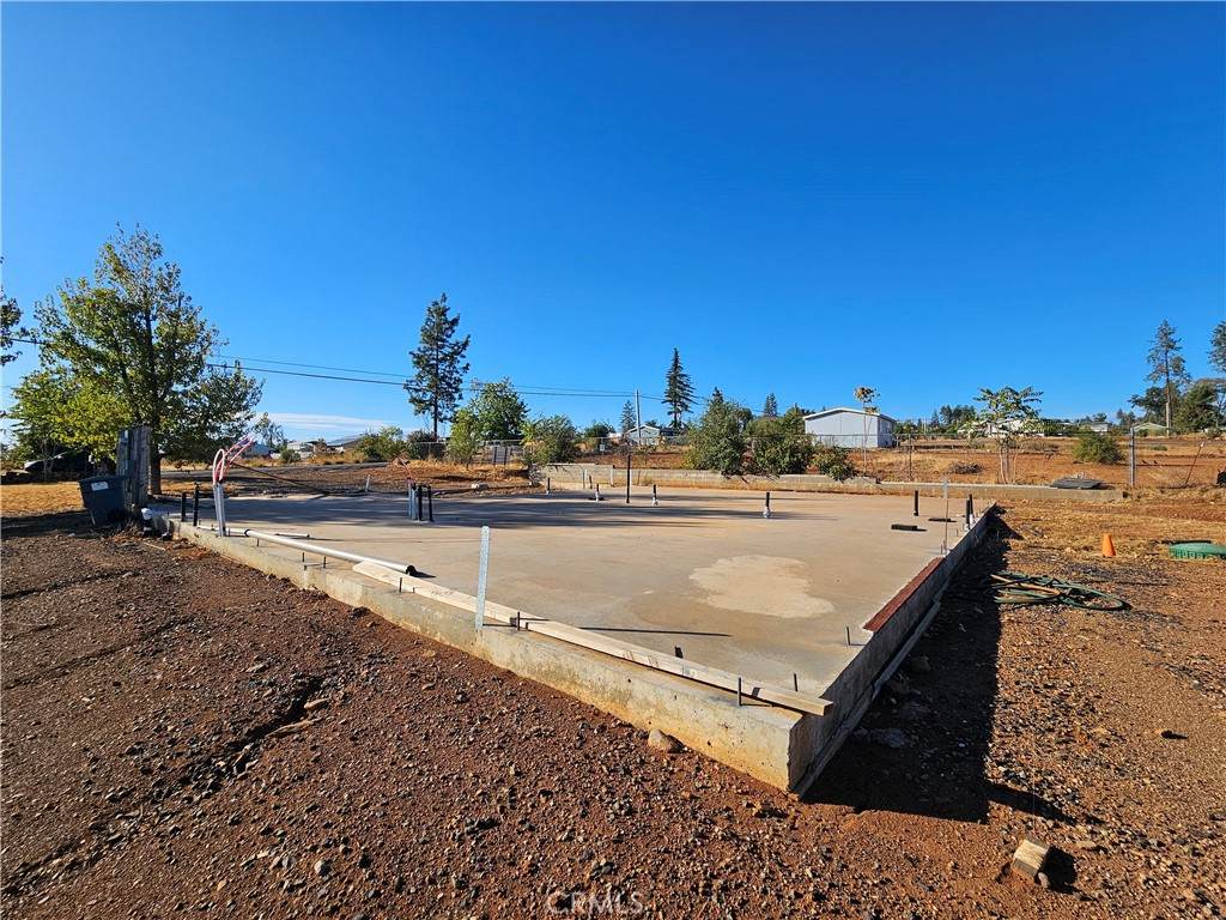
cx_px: 613
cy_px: 460
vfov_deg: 89.9
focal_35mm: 13
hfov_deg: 106.2
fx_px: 460
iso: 50
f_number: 2.2
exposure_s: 1/2339
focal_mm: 2.2
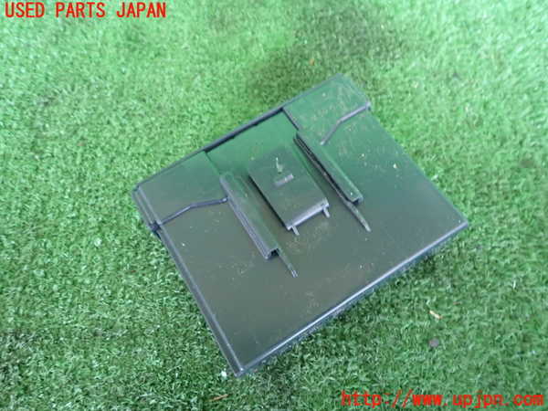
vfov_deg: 54.9
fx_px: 396
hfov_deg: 69.4
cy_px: 206
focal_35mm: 25
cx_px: 274
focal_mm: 4.5
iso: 500
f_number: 2
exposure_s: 1/30
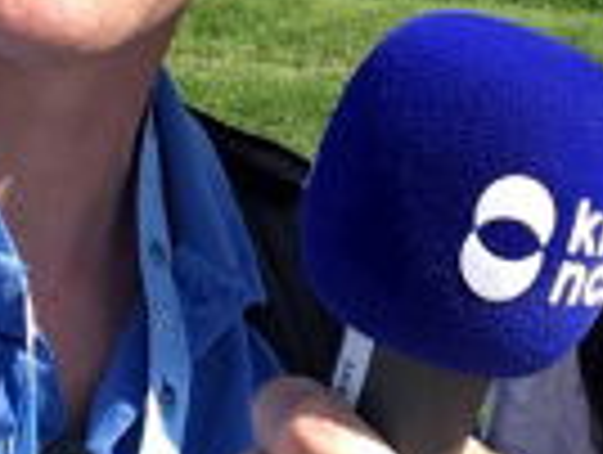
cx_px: 572
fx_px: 2007
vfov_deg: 12.4
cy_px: -191
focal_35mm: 115
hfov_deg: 16.8
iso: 50
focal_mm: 2.15
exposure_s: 1/1006
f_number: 2.4
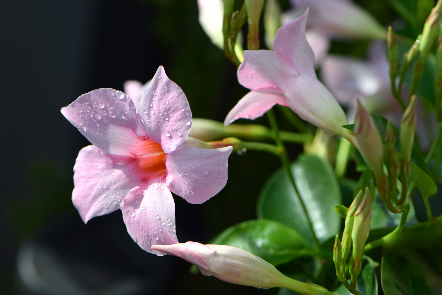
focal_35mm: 158
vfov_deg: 8.7
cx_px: 221
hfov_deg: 13.0
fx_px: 1934
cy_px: 148
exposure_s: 1/320
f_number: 5.6
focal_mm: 105
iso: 160
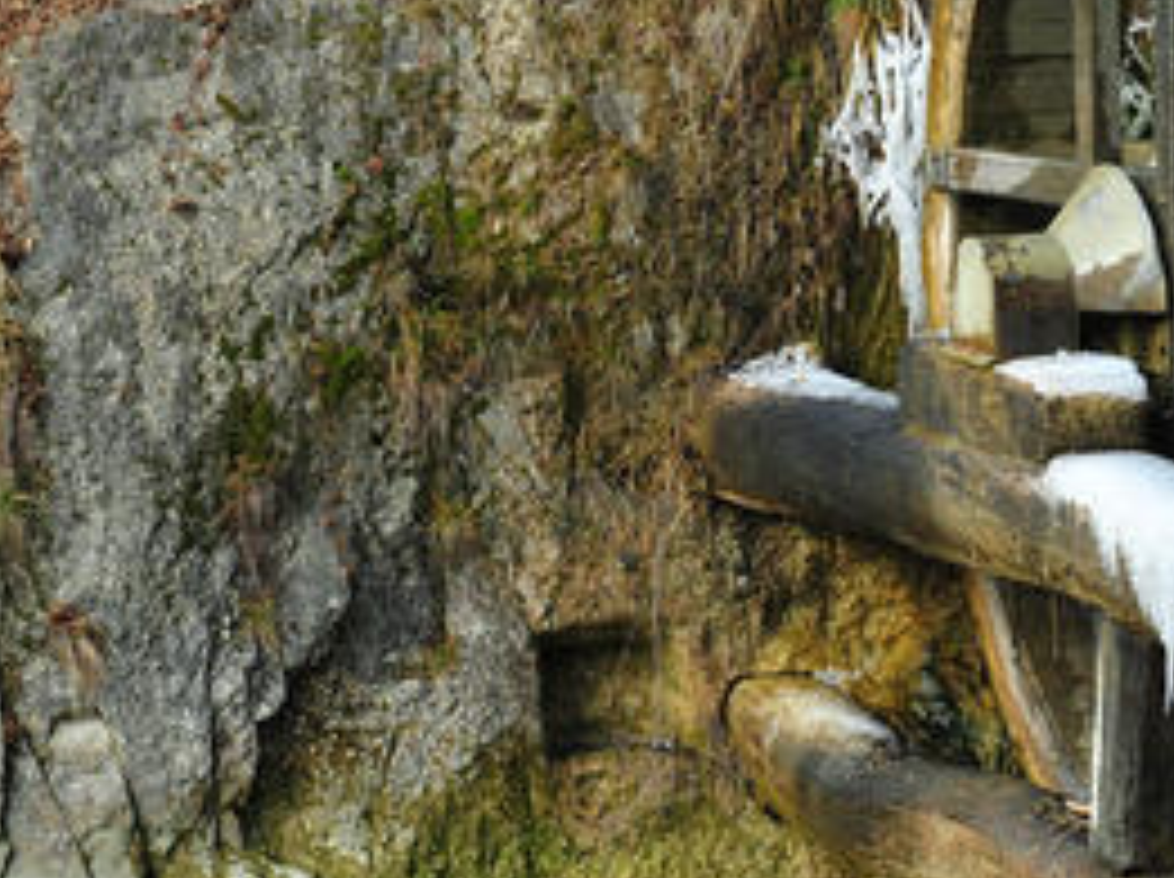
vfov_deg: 11.9
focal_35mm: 124
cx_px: 652
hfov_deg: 15.9
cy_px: 239
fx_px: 4200
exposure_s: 1/200
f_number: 7.1
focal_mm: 56
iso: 1000
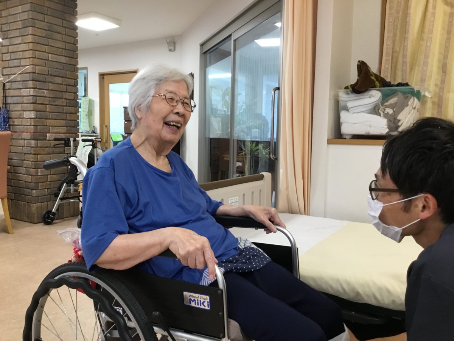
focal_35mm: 31
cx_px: 227
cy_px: 170
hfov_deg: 58.4
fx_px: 407
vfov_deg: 45.4
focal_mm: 3.3
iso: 125
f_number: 2.4
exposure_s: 1/30
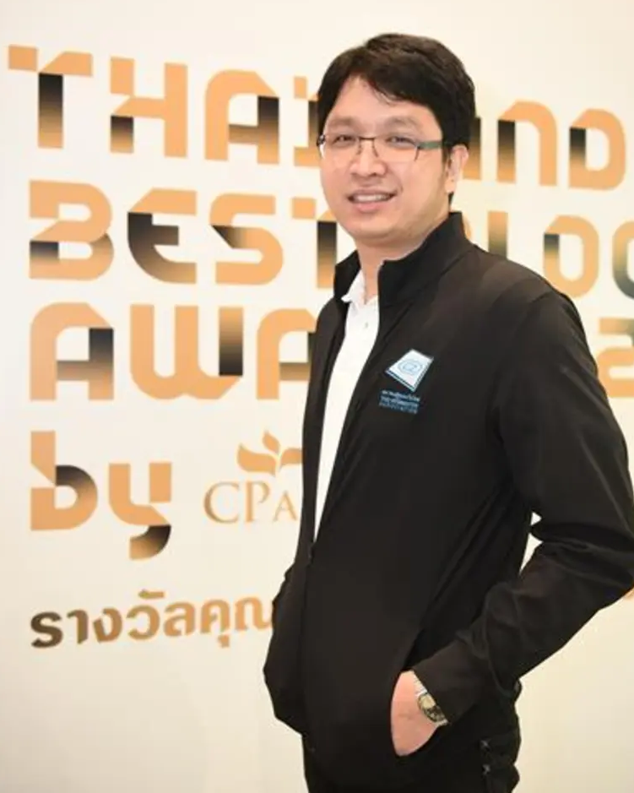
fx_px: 962
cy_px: 391
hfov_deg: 36.5
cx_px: 321
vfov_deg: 44.8
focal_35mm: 41
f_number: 3.5
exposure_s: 1/200
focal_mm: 35
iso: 2000
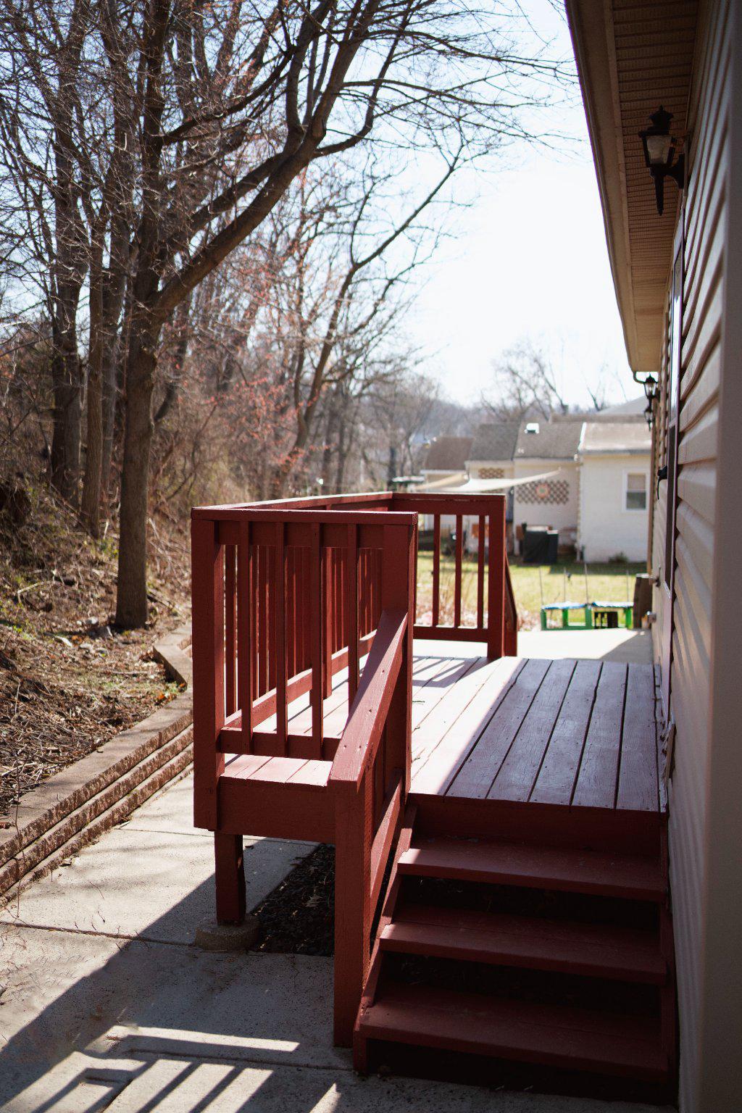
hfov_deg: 37.9
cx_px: 371
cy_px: 556
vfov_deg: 54.4
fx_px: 1082
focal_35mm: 35
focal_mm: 35
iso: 500
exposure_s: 1/8000
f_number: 2
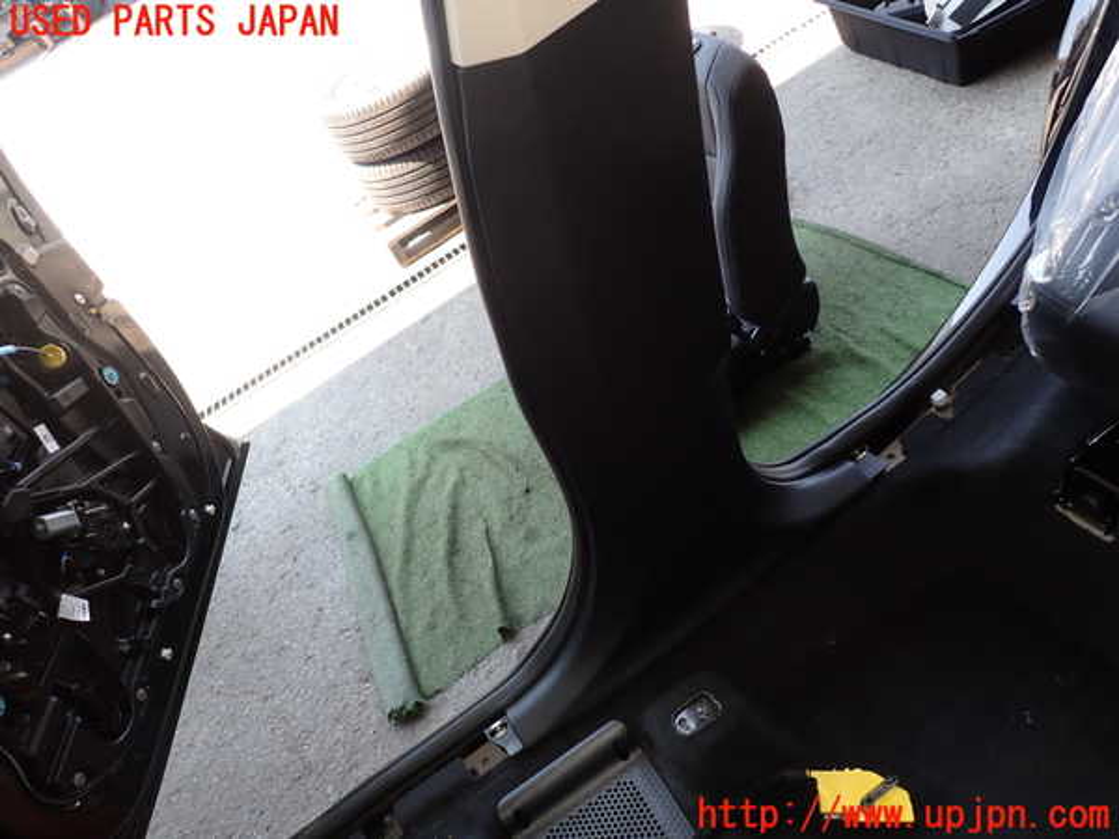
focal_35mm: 25
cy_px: 420
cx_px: 560
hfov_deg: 69.4
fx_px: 808
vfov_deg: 54.9
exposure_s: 1/100
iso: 100
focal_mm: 4.5
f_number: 2.8
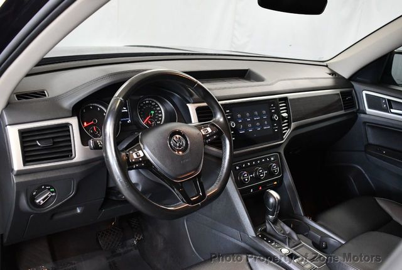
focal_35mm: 36
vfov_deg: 37.0
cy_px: 135
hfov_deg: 53.1
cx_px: 201
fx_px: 403
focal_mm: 18
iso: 3200
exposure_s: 1/80
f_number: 3.5
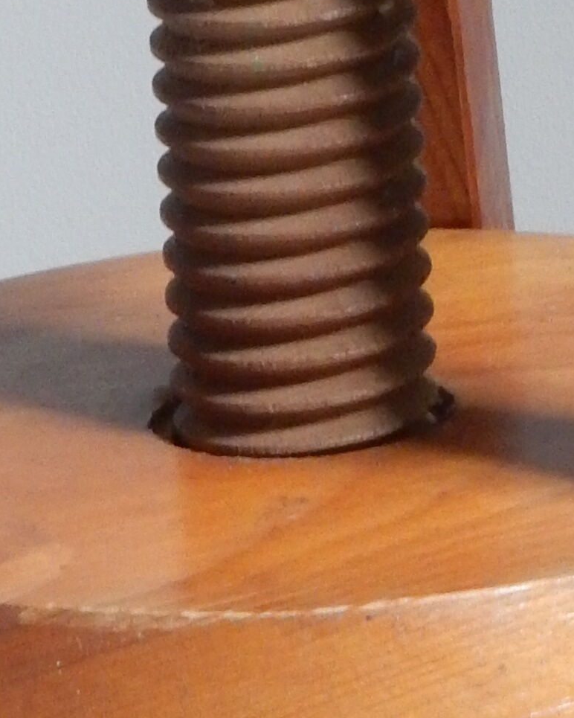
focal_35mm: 648
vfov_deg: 3.0
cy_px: 611
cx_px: 1224
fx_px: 13760
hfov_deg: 2.4
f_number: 6
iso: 400
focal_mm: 24.7
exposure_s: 1/15
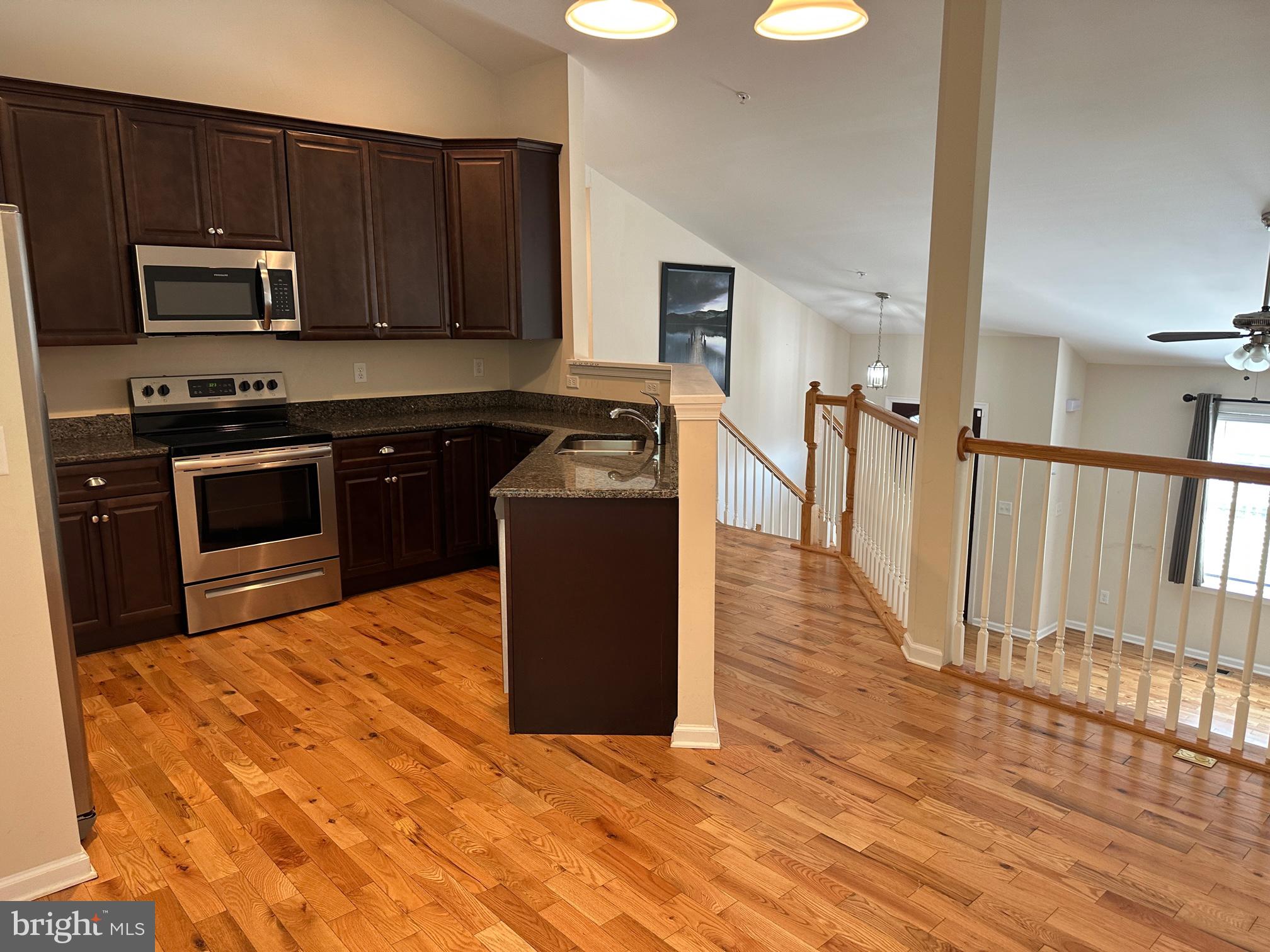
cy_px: 476
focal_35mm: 24
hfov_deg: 71.6
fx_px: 881
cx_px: 635
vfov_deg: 56.8
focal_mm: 6.86
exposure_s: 1/60
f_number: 1.78
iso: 160
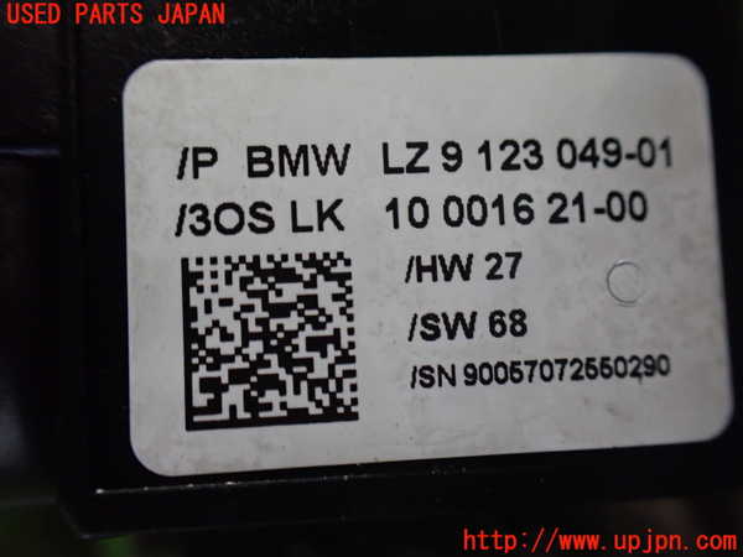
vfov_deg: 46.8
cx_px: 372
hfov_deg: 60.0
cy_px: 278
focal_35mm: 30
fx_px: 644
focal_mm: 5.4
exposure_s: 1/50
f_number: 2.3
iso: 800
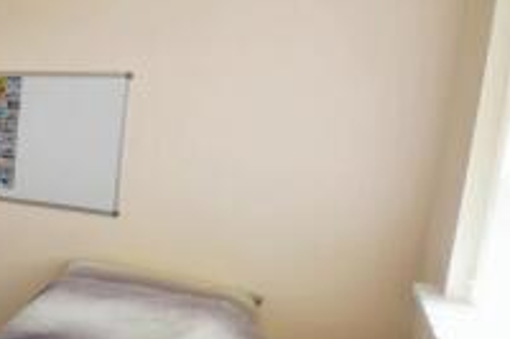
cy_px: 236
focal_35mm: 39
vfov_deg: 33.6
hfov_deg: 40.7
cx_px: -38
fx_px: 555
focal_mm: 11
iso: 400
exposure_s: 1/200
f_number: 7.1
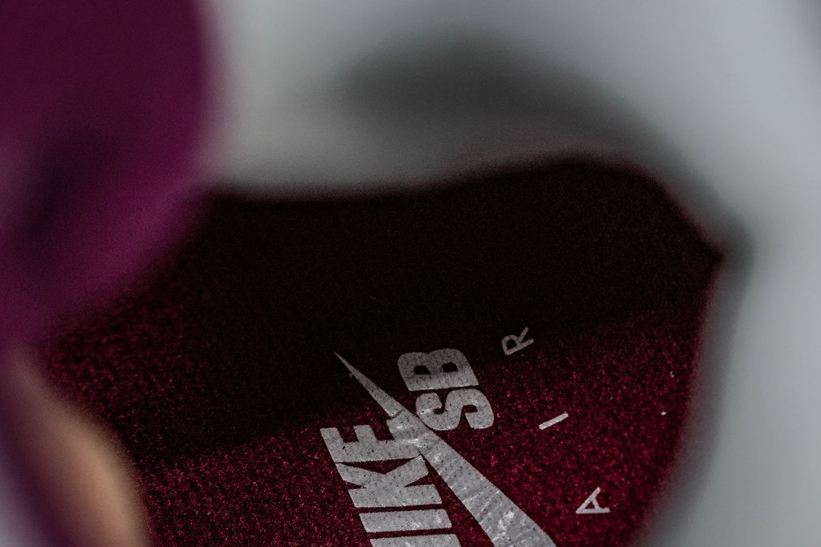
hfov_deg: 18.1
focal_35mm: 113
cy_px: 426
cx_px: 383
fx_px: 2576
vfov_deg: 12.1
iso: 320
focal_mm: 57
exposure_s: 1/60
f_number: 4.5
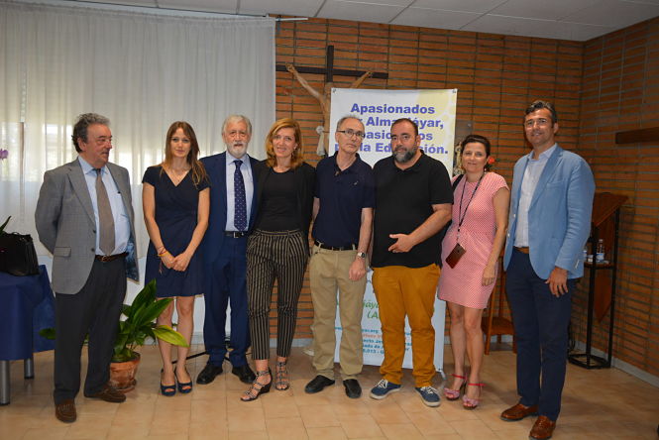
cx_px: 330
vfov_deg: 41.8
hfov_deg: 59.5
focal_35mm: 32
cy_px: 220
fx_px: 577
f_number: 3.8
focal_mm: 21
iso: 400
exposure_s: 1/80
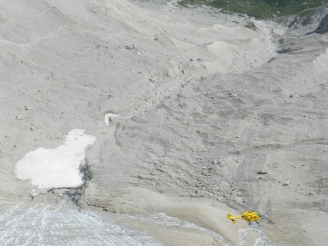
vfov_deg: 9.7
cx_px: 234
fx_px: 1440
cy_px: 218
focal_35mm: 152
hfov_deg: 13.0
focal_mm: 13.5
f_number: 5.6
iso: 160
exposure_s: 1/1000
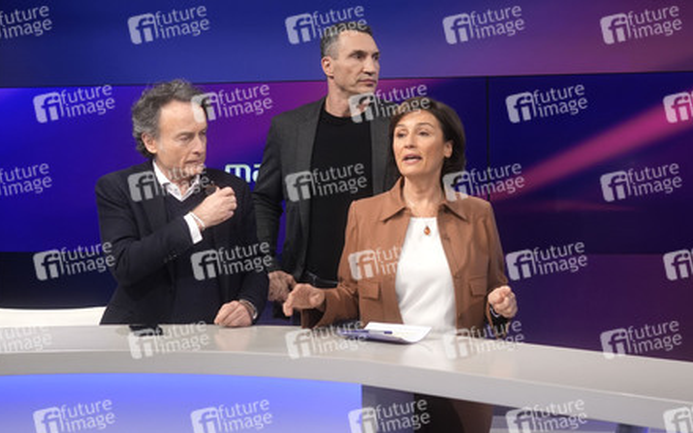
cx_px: 347
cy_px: 222
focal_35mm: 47
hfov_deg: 42.6
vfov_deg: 27.4
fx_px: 888
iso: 640
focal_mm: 30
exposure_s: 1/200
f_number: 2.2
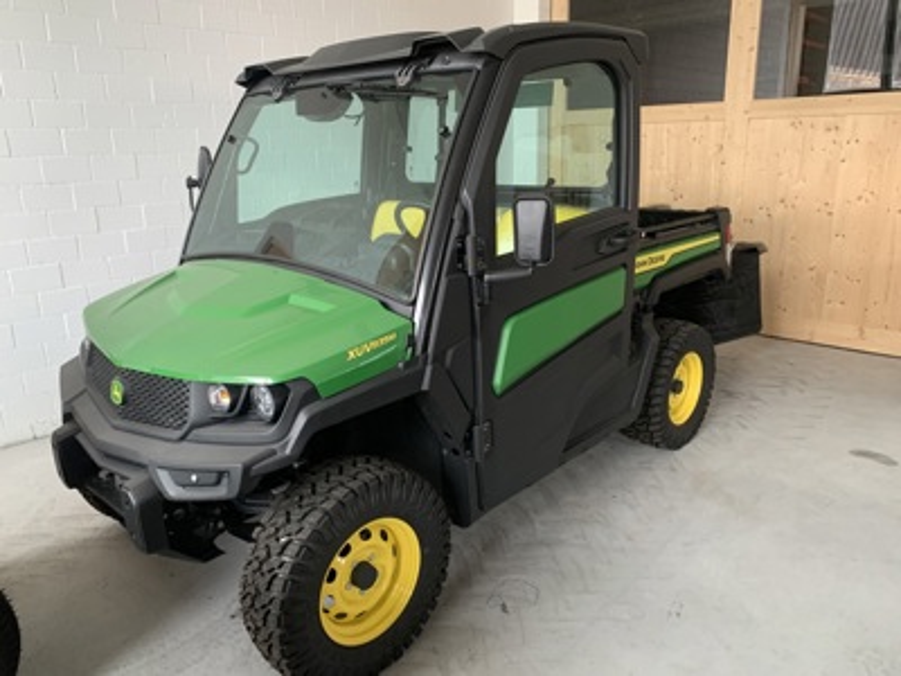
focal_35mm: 26
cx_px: 450
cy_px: 338
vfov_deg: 53.1
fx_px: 677
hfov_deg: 67.3
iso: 200
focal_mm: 4.25
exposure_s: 1/60
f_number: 1.8
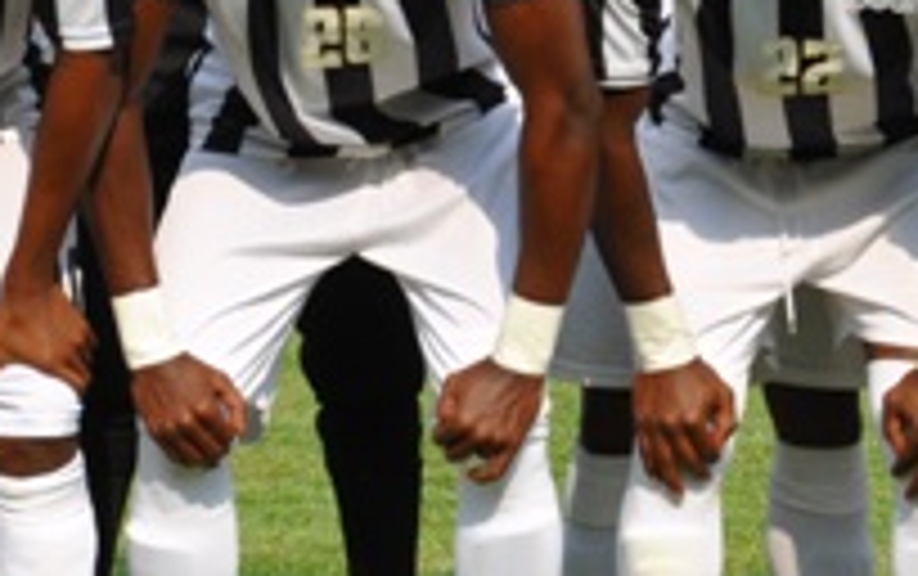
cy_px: -68
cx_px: 403
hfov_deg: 9.3
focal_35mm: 225
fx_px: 5635
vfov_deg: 5.8
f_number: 8
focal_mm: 42
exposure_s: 1/250
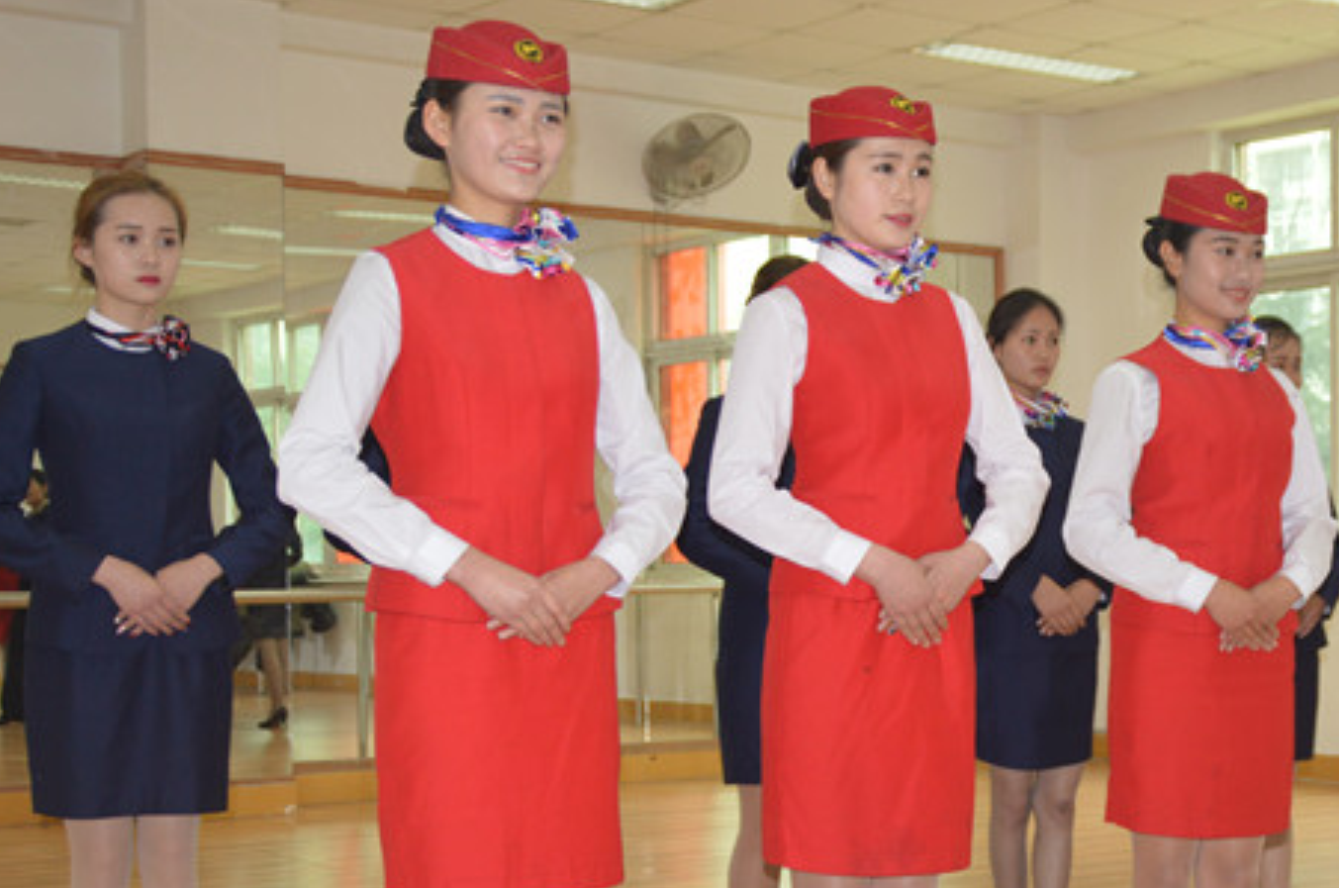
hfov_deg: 30.4
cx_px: 1039
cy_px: 600
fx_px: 2408
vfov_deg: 20.8
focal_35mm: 65
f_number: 3.8
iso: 500
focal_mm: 25
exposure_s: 1/60
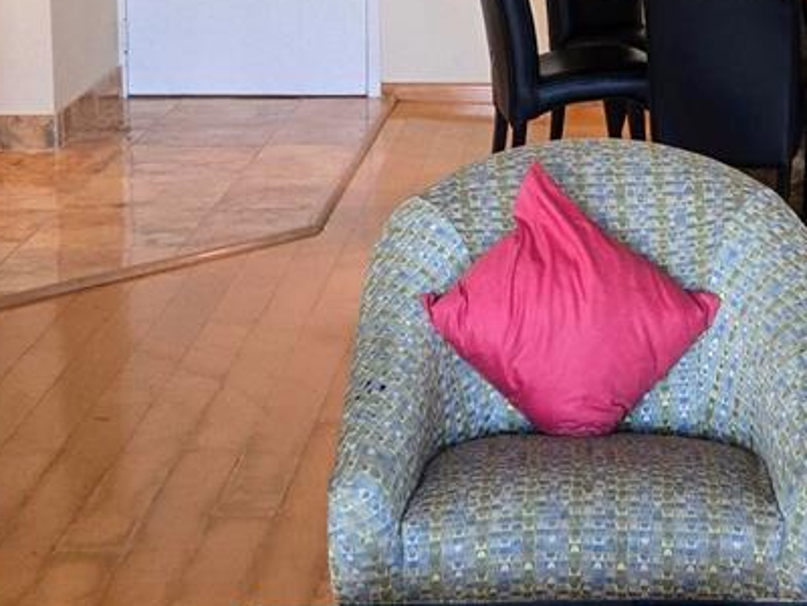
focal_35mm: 92
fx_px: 2145
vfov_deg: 15.7
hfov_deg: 21.0
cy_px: -14
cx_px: 682
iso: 250
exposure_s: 1/120
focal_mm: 5.4
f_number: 1.8
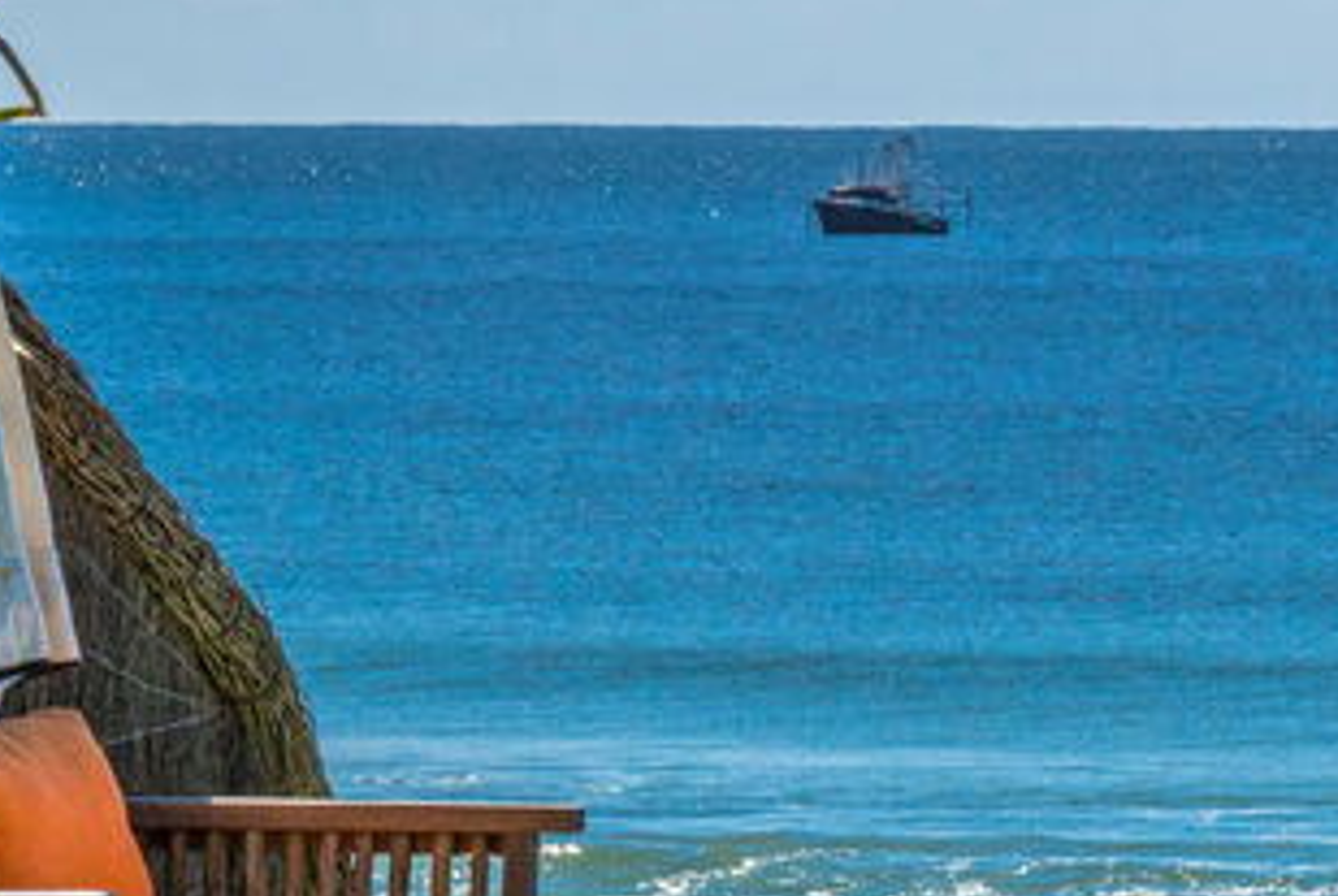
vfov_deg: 4.0
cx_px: 1182
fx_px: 12990
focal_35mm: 349
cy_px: 407
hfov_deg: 5.9
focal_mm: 90
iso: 1600
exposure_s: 1/1000
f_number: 20
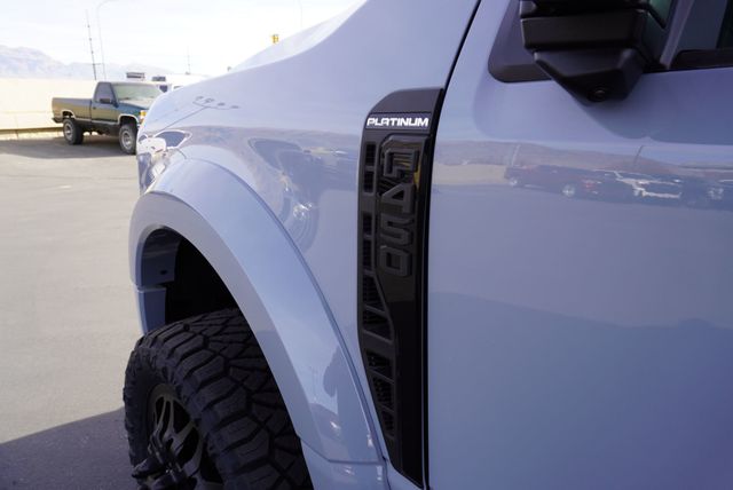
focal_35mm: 24
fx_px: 489
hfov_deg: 73.7
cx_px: 366
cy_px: 245
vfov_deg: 53.2
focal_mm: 16
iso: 100
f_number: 6.3
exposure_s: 1/100
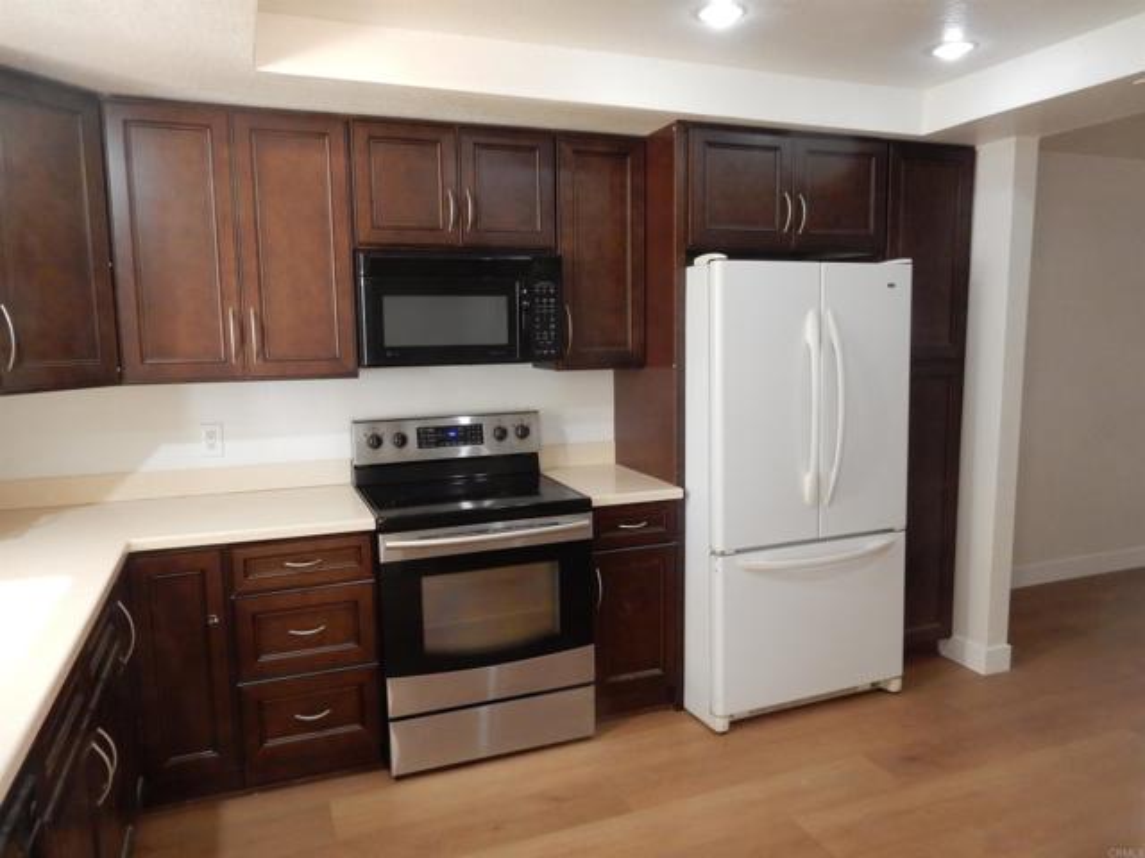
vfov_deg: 54.9
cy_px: 429
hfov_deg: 69.4
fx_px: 827
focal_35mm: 25
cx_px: 572
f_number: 3.7
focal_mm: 4.5
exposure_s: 1/25
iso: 400
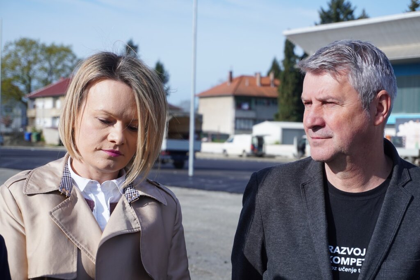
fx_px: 875
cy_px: 140
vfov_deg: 18.2
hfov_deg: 27.0
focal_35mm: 75
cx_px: 210
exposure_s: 1/500
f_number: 5.6
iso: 100
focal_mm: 50
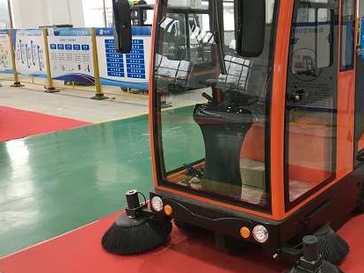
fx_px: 442
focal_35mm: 42
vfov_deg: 34.4
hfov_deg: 43.8
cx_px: 258
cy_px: 123
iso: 64
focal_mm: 4.15
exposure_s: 1/33
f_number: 2.2
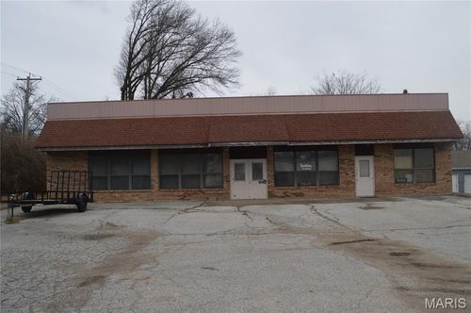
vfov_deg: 47.8
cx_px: 236
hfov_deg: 67.4
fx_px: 353
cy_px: 156
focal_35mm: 27
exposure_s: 1/200
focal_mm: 18
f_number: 7.1
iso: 100
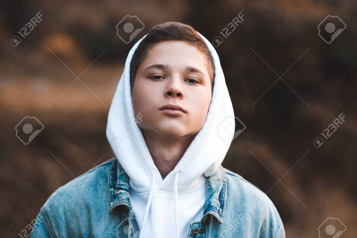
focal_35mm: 85
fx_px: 842
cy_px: 119
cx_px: 178
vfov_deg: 16.1
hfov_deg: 23.9
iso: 500
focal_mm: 85
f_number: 2.5
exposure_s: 1/640
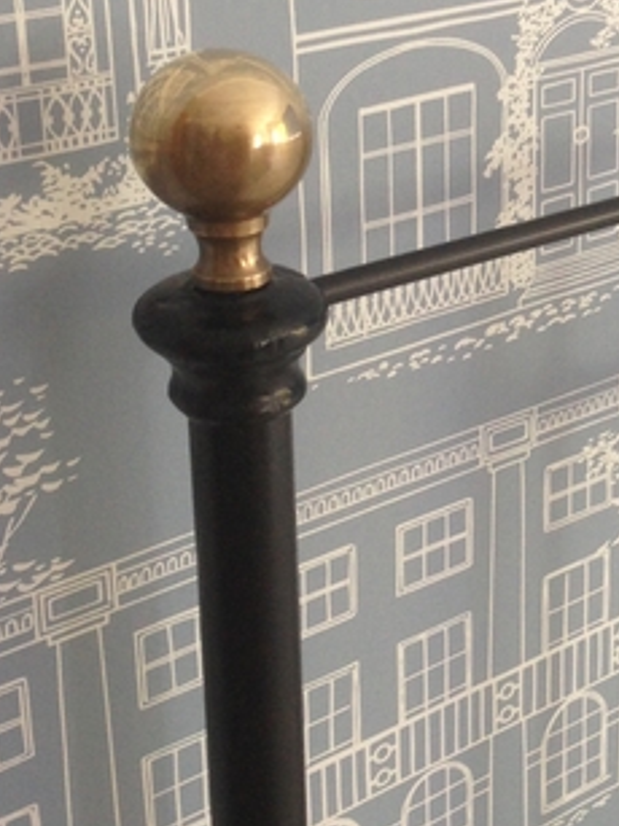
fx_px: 2052
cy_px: 250
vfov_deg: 22.6
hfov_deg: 16.6
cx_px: 692
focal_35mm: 86
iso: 80
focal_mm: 4.12
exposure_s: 1/20
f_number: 2.4
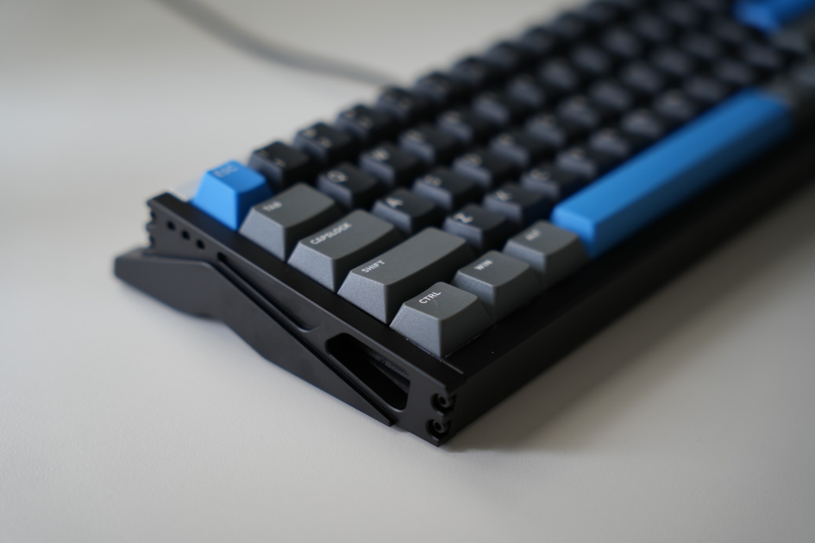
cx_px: 408
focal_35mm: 70
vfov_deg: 19.5
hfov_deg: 28.8
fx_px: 1585
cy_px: 272
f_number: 2.8
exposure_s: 1/60
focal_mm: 70
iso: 250
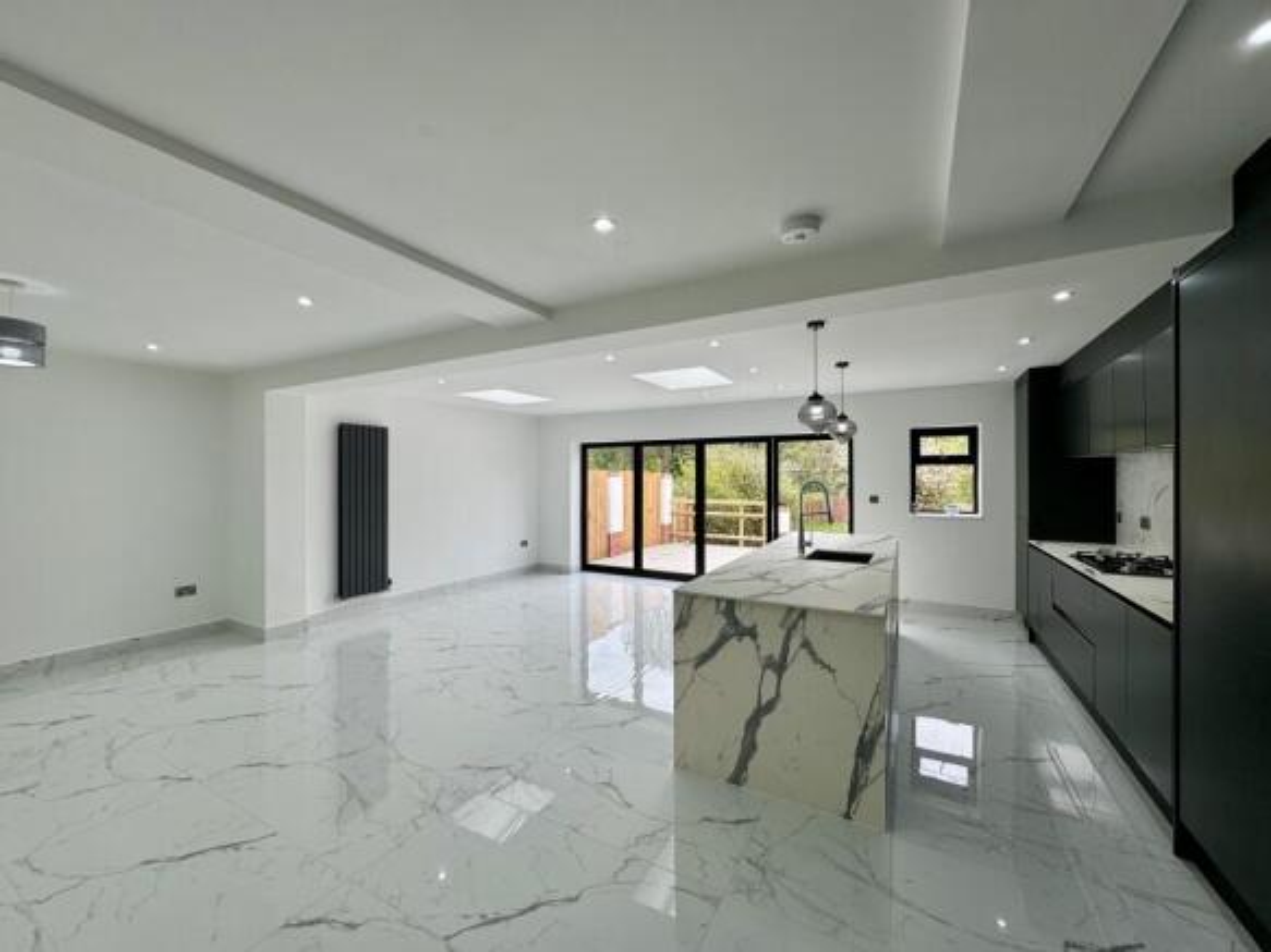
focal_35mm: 14
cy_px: 476
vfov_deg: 85.7
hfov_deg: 102.1
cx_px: 636
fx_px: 514
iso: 40
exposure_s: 1/306
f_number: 2.2
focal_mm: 2.22
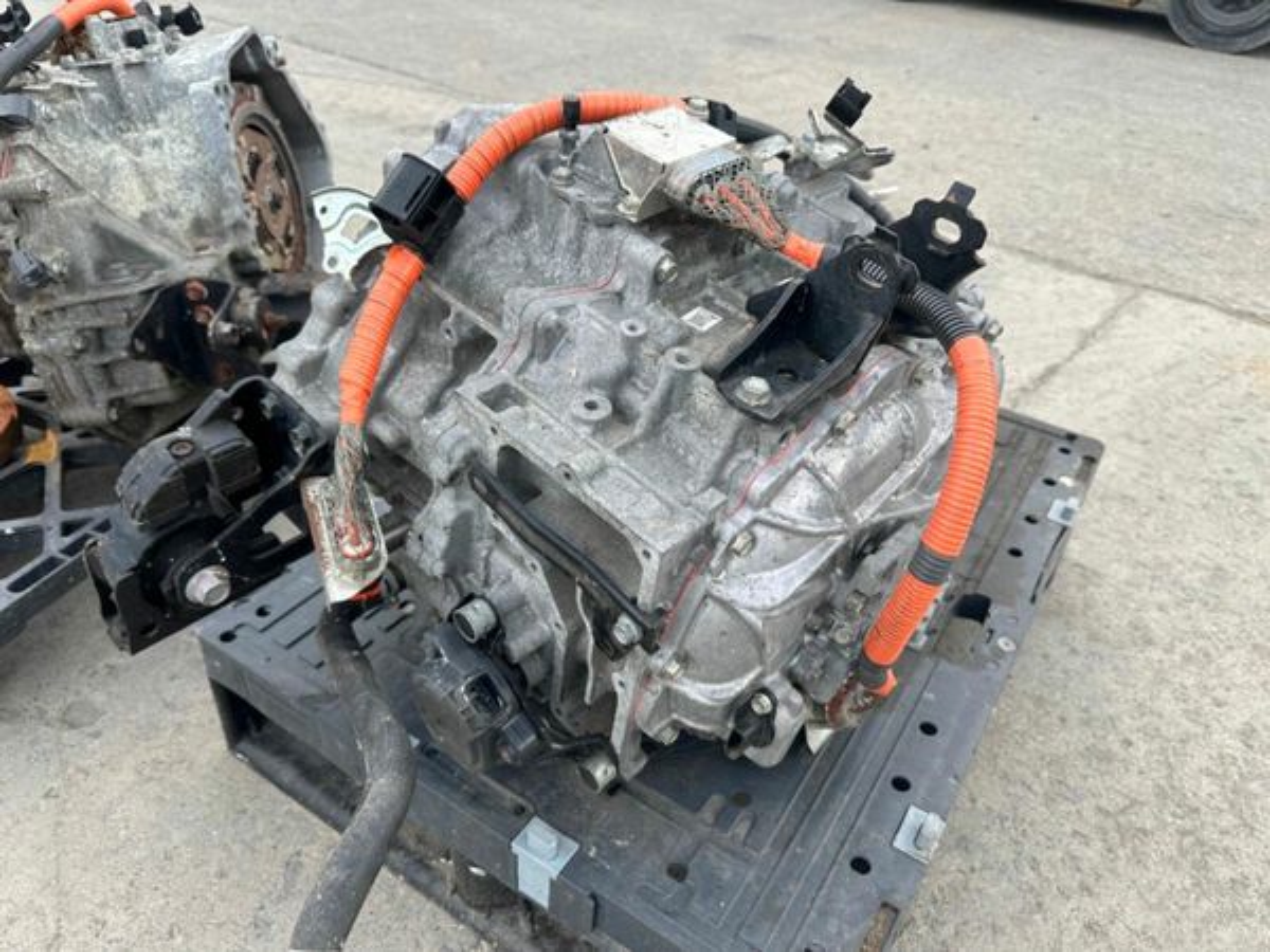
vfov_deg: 56.8
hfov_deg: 71.6
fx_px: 881
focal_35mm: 24
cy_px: 476
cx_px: 635
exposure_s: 1/910
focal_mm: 6.86
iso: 80
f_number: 1.78
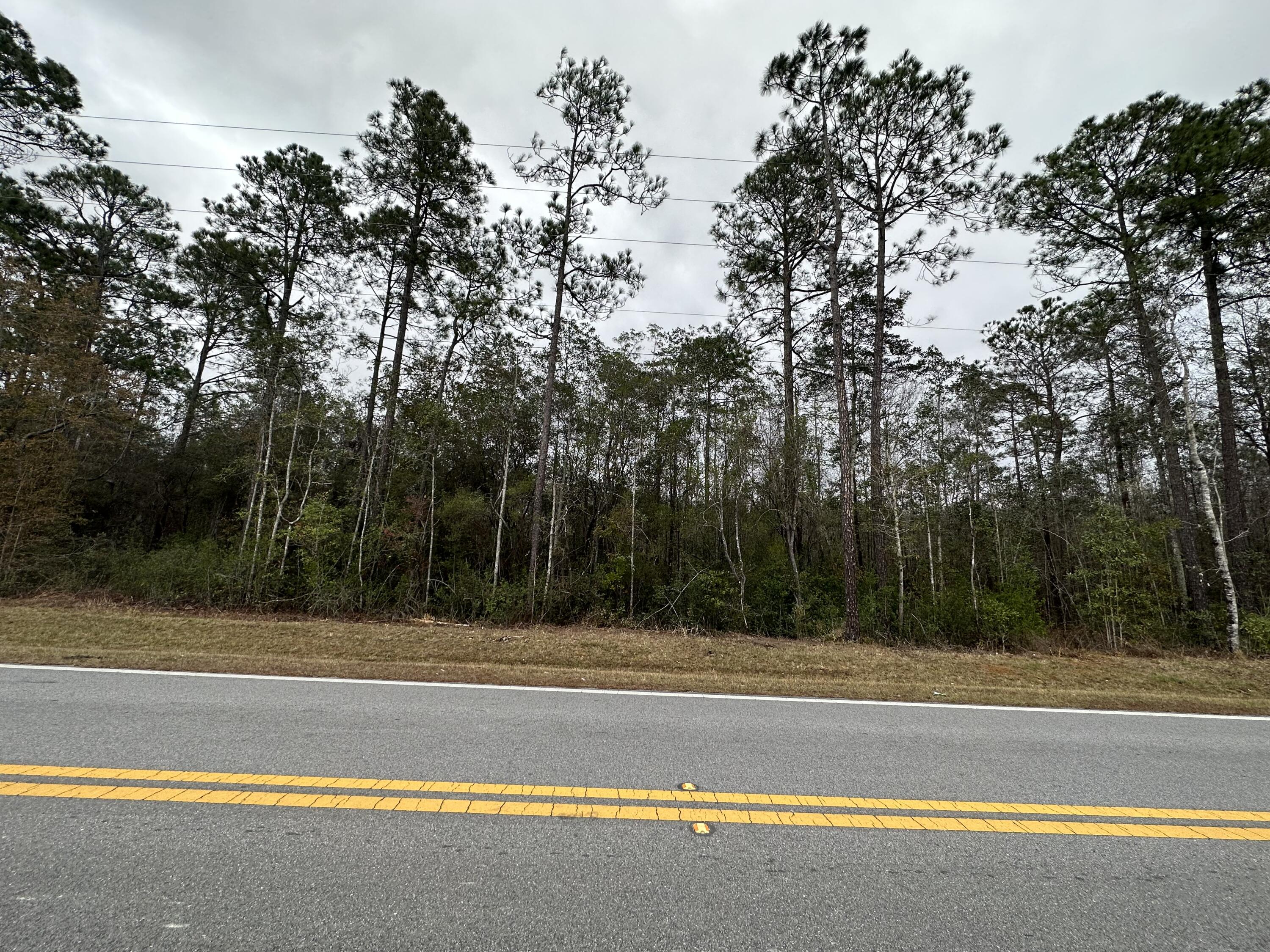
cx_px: 635
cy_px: 476
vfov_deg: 85.7
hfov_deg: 102.1
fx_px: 514
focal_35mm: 14
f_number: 2.2
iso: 40
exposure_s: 1/328
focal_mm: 2.22
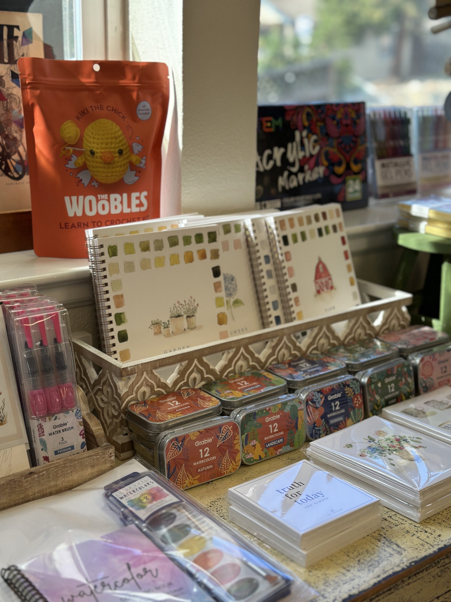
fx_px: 834
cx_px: 226
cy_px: 301
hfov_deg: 30.3
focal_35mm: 48
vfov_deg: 39.7
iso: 80
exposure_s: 1/268
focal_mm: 6.86
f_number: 1.78
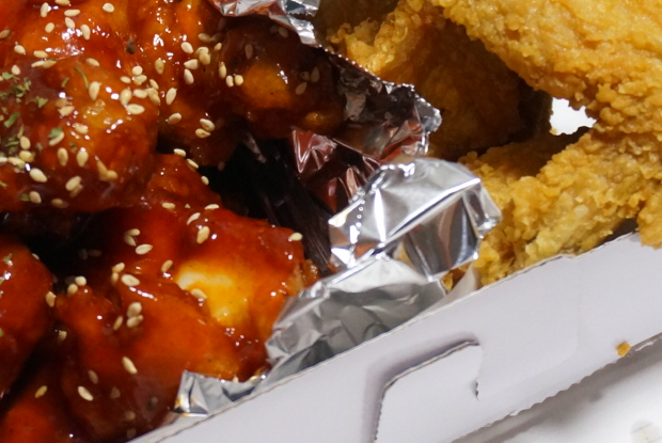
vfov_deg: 11.9
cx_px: 297
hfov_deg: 18.0
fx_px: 2086
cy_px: -41
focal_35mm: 113
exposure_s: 1/60
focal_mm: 29
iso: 2000
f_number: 4.5
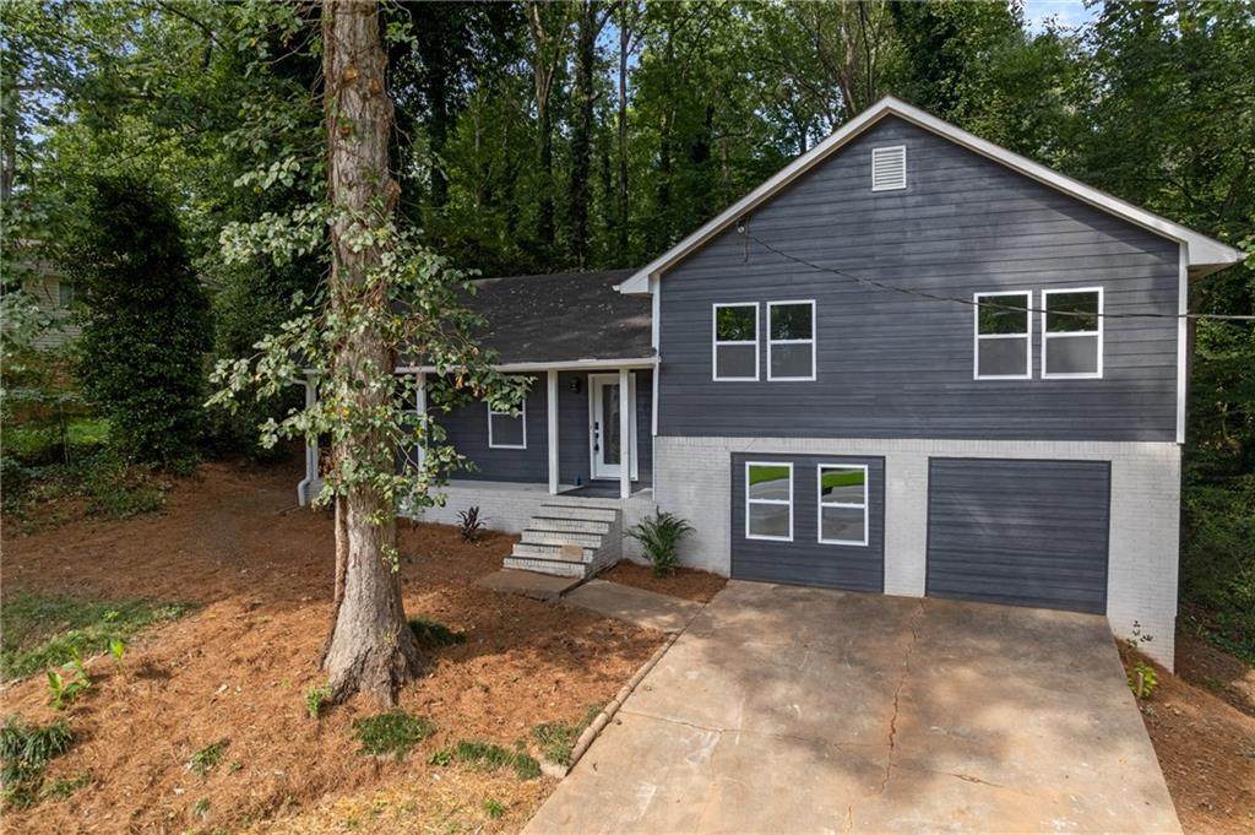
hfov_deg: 78.6
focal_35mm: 22
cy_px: 418
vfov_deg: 57.1
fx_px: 766
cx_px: 628
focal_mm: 8.38
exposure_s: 1/15
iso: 100
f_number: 2.8
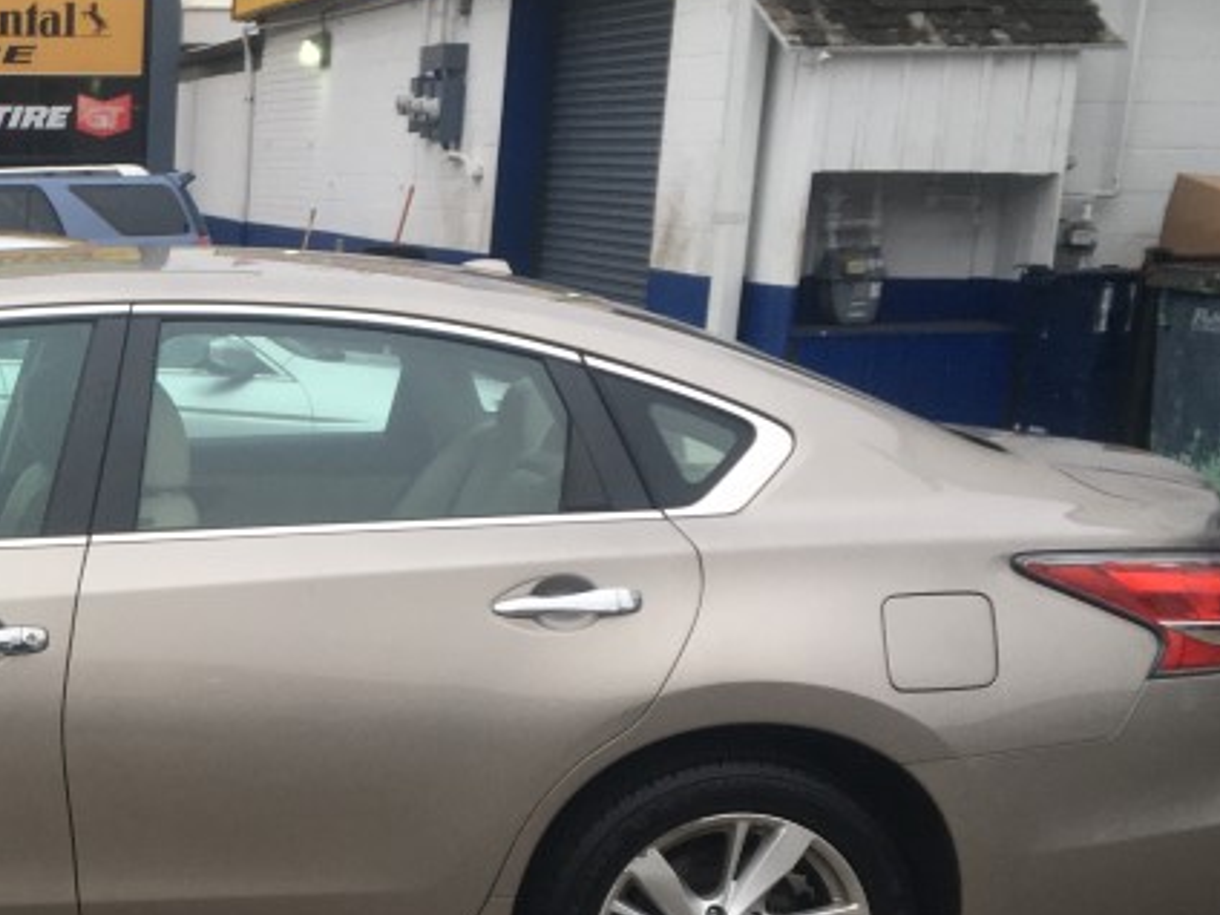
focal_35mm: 70
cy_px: 791
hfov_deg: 25.7
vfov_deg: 20.7
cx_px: -115
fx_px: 2467
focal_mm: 4.15
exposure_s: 1/60
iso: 25
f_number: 2.2
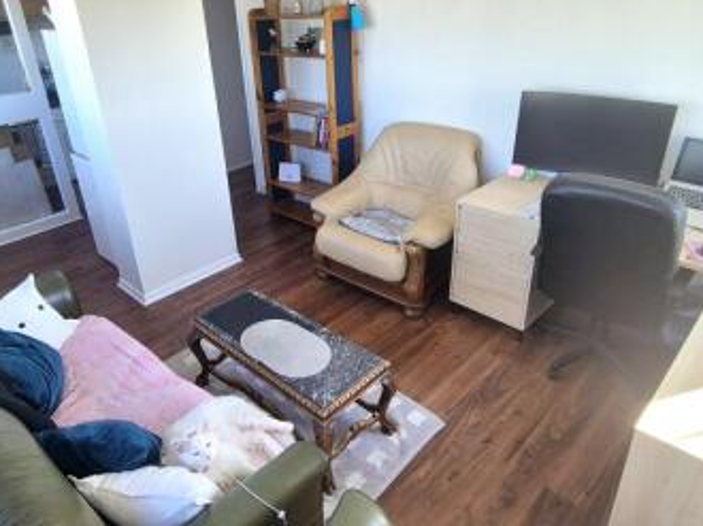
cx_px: 306
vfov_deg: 58.7
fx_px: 467
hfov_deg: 73.6
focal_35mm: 23
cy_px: 242
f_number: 2.2
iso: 50
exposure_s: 1/147
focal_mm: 2.2
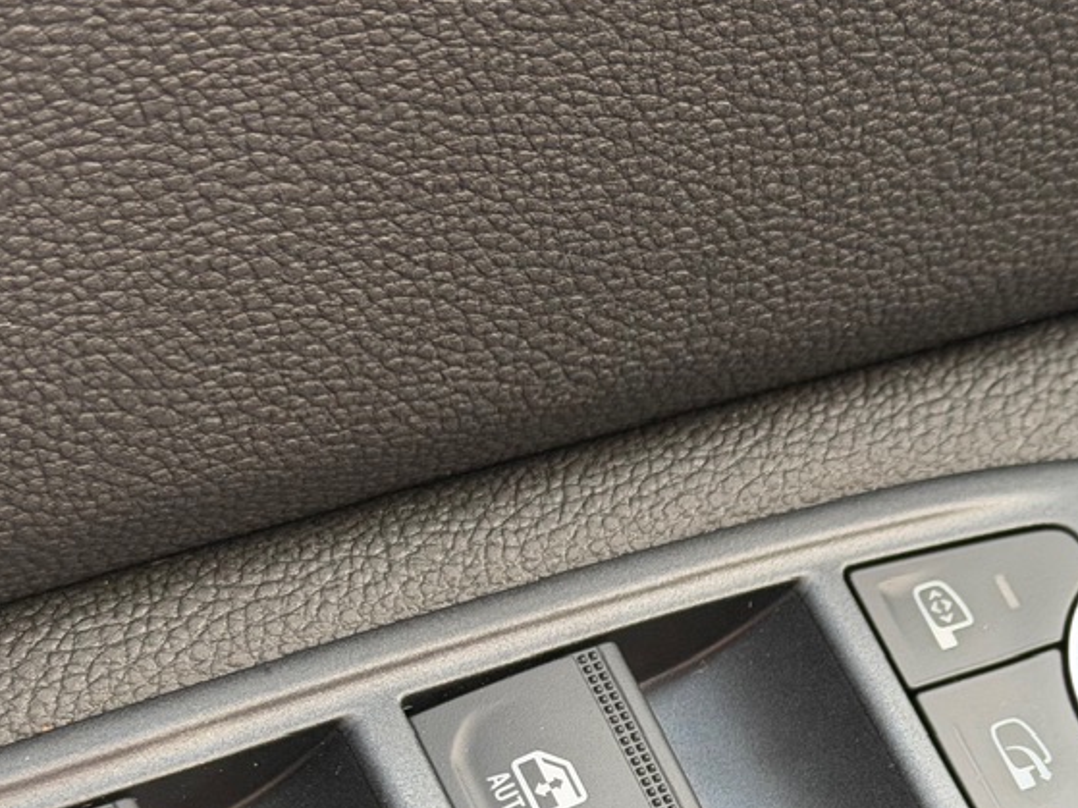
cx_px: 660
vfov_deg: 13.3
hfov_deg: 17.9
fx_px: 3425
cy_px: 806
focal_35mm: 110
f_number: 1.78
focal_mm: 6.76
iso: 100
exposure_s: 1/79
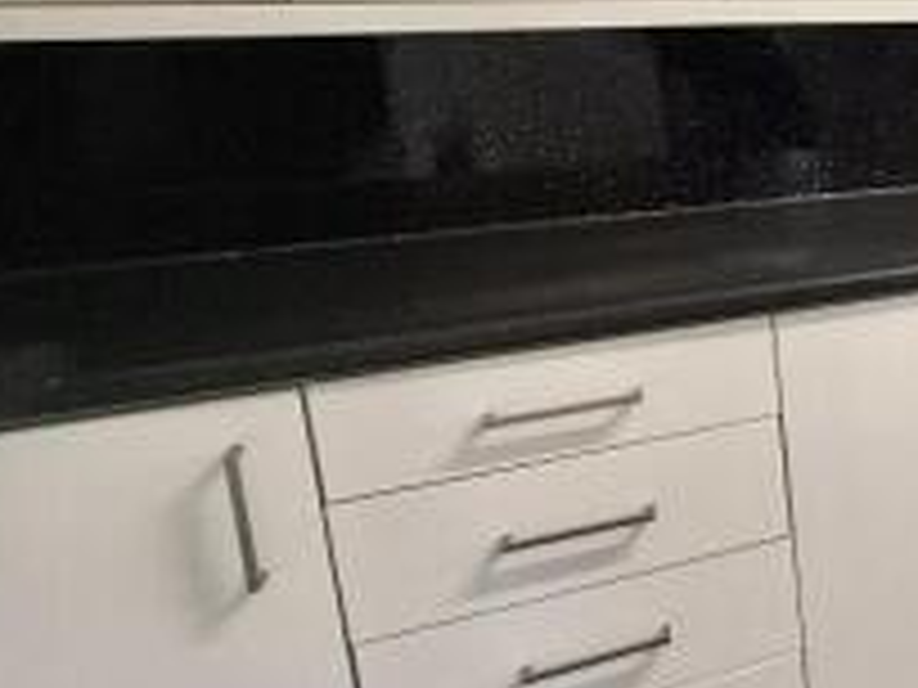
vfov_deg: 35.2
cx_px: 1280
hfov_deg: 31.5
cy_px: 173
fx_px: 1061
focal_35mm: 40
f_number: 2.2
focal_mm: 2.22
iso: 200
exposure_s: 1/50
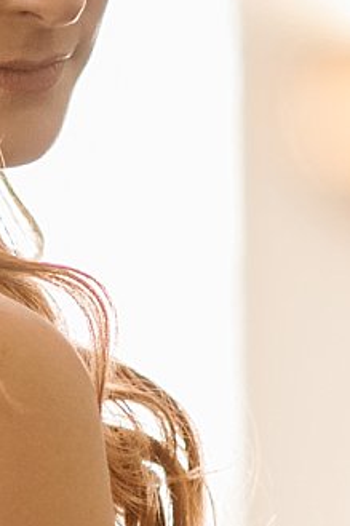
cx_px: -23
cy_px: 742
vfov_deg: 3.9
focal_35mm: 529
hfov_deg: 2.6
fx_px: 7722
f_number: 1.8
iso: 640
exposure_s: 1/250
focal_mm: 85
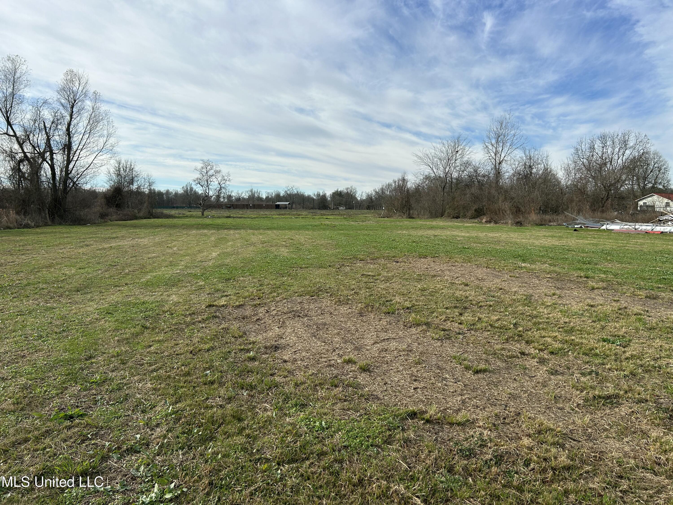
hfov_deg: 67.3
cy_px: 252
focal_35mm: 26
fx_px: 505
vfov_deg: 53.1
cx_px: 336
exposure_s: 1/4444
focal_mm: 5.7
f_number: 1.5
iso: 50
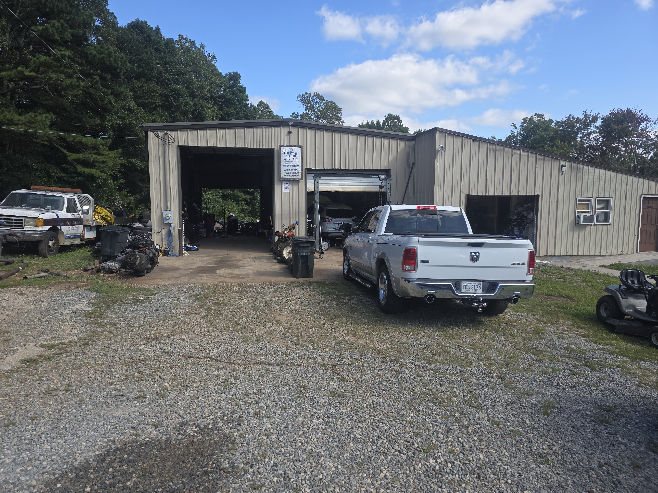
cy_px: 246
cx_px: 329
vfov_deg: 58.9
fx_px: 437
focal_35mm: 23
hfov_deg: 73.9
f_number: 1.7
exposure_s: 1/571
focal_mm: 6.3
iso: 12
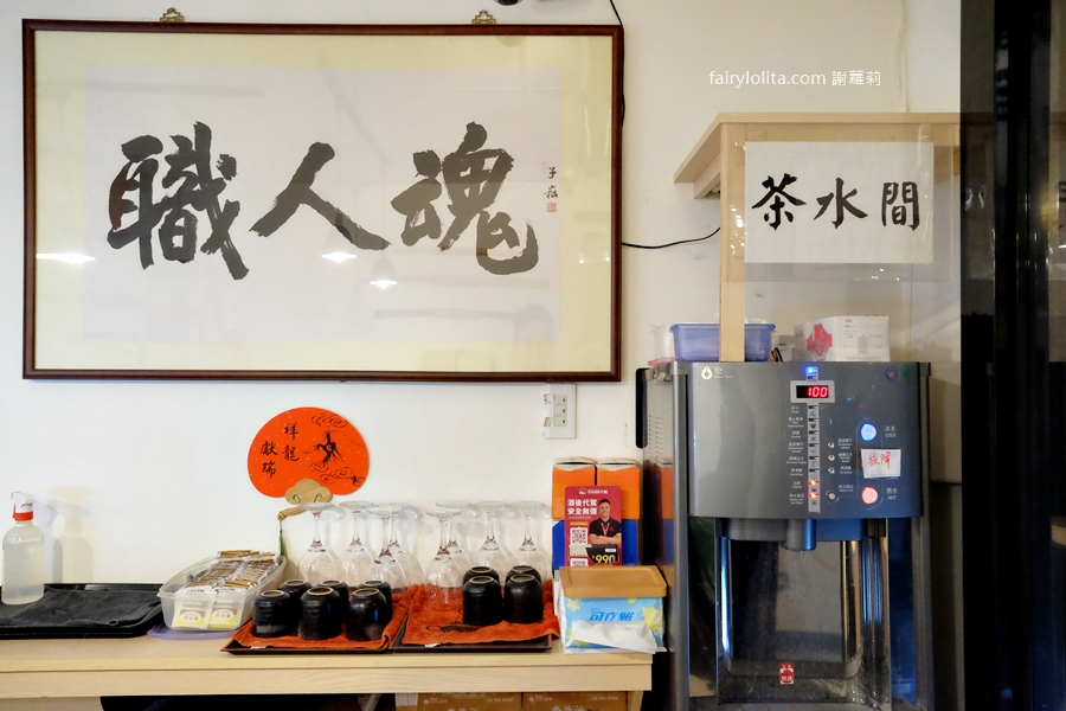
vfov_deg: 46.4
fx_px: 829
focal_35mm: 28
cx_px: 533
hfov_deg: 65.5
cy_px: 356
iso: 4000
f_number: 4
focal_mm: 18.9
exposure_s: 1/85
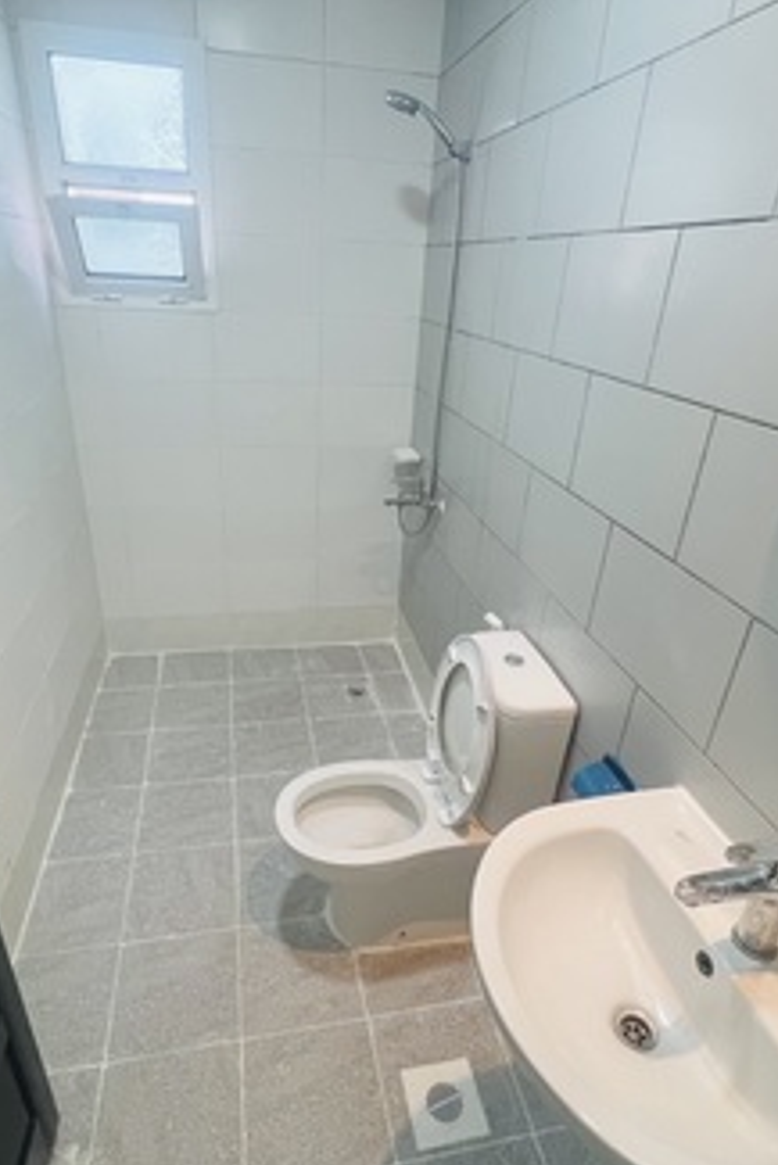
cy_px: 604
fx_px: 615
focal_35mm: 19
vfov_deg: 86.8
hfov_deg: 64.6
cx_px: 371
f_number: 1.8
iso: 250
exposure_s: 1/97
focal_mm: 1.57
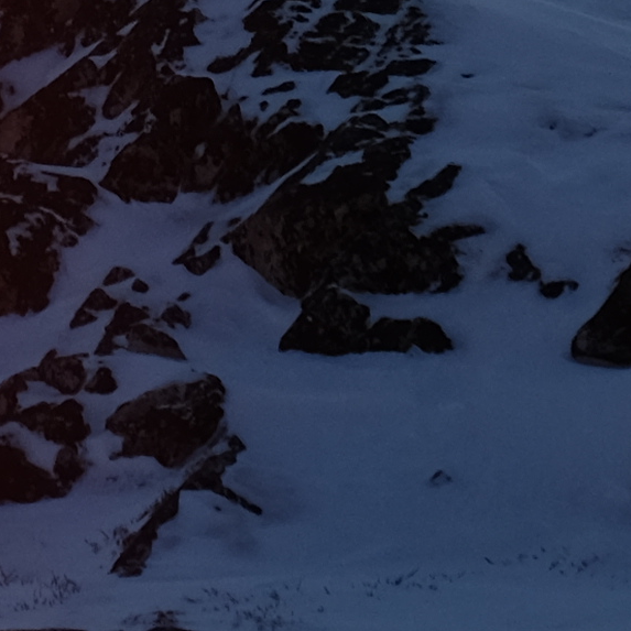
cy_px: -116
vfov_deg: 2.9
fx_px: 12436
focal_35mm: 603
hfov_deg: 2.9
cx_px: -95
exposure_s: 1/240
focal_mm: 55
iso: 400
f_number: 5.6
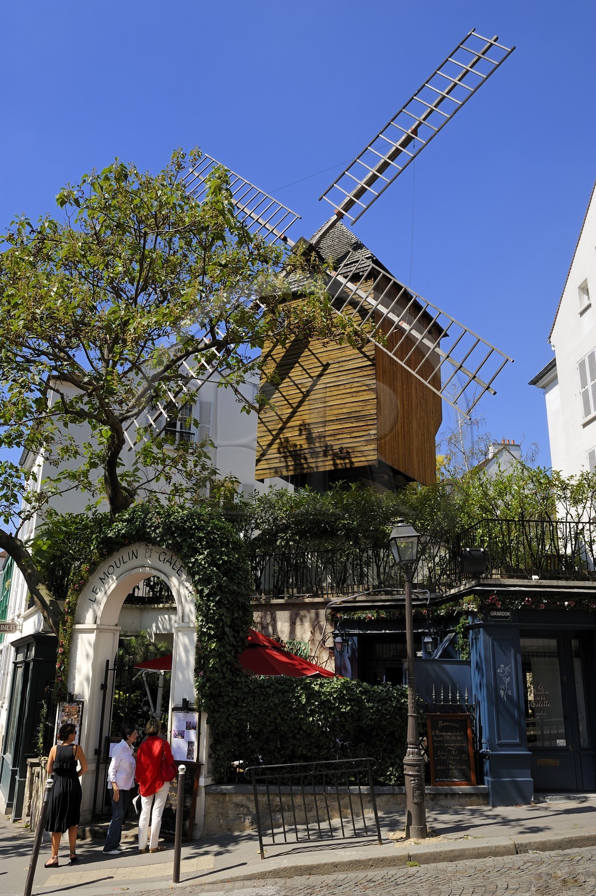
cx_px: 298
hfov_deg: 44.9
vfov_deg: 63.7
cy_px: 448
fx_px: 721
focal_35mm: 29
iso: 200
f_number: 10
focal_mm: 29
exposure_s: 1/200
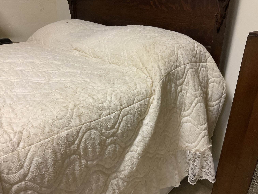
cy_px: 97
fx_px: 216
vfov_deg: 48.2
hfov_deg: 61.7
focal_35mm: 29
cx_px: 129
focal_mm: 3
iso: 80
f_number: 1.8
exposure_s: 1/60
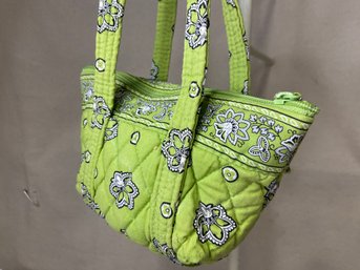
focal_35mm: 26
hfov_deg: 67.3
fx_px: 270
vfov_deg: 53.0
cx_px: 180
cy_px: 135
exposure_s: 1/60
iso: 80
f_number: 1.8
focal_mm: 4.25
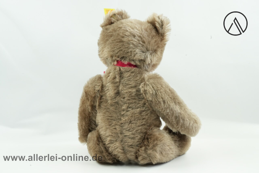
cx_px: 130
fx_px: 647
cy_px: 86
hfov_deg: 22.6
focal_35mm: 90
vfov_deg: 15.2
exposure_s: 1/40
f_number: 16
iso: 2500
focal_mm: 90
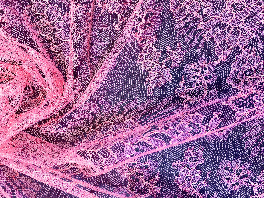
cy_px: 84
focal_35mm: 35
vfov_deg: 40.6
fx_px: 267
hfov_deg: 51.9
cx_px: 170
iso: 32
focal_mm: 4.25
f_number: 1.8
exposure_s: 1/100
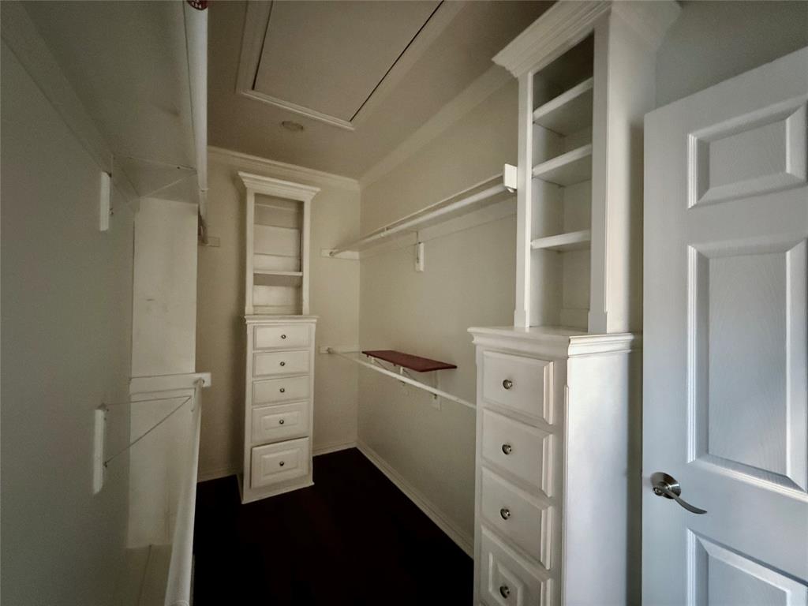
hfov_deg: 102.1
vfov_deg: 85.7
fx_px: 327
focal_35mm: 14
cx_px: 404
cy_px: 303
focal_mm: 2.22
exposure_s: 1/29
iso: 1600
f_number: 2.2
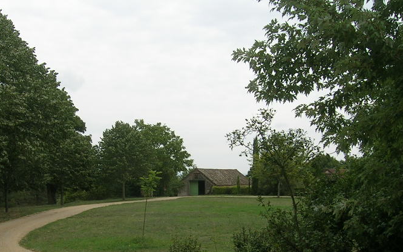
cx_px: 160
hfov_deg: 35.5
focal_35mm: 57
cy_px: 198
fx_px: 626
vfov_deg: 22.5
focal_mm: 5.4
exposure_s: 1/423
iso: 50
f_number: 4.8
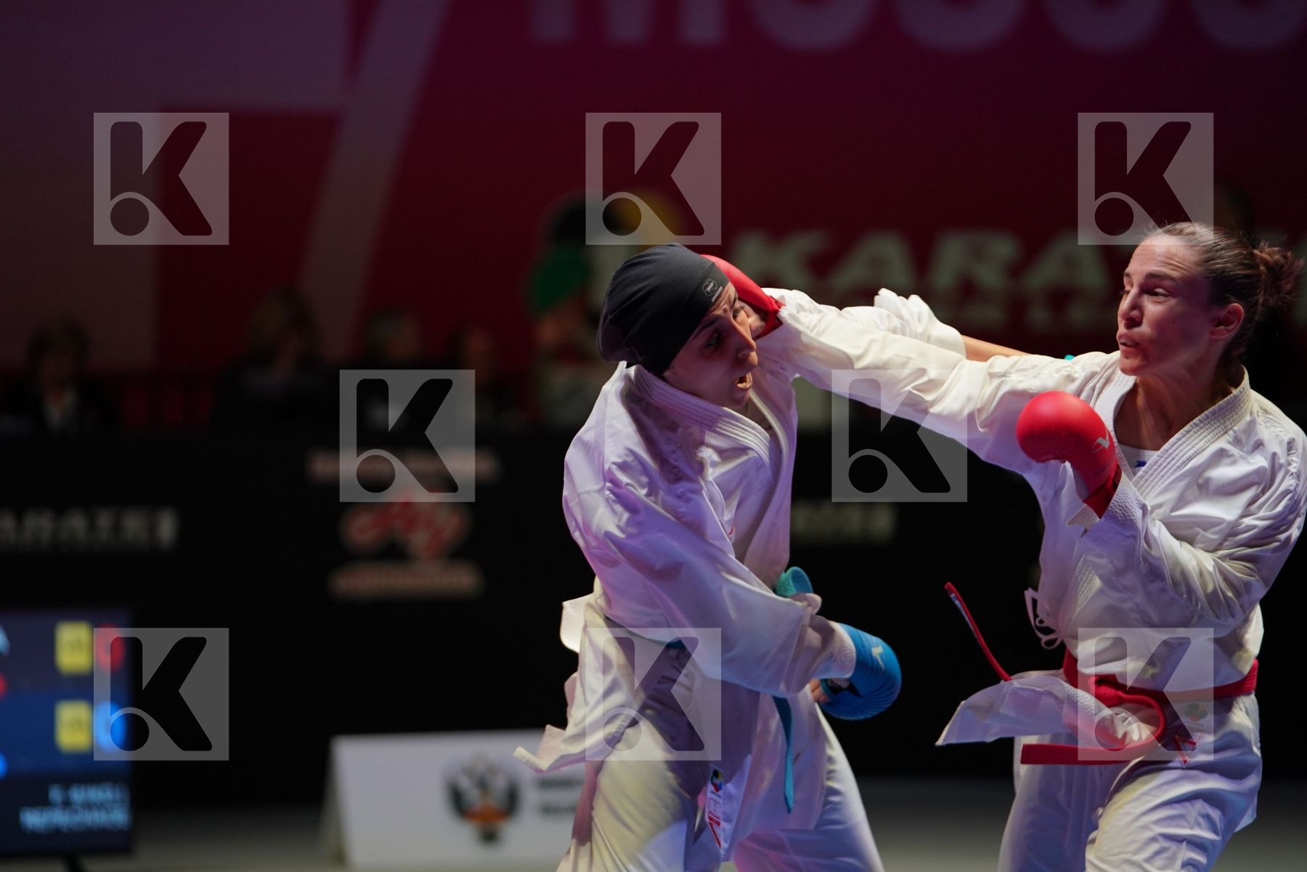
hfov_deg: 12.7
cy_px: 436
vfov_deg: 8.5
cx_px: 654
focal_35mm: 162
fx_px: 5881
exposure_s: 1/1000
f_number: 2.8
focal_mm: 162
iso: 1600
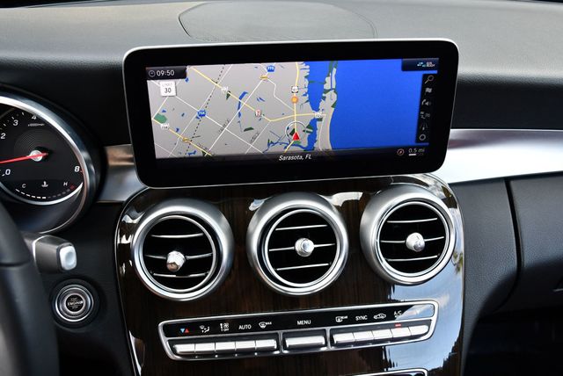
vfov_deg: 36.9
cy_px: 188
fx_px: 563
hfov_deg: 53.1
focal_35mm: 36
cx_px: 282
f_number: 3.5
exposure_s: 1/250
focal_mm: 18
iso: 560
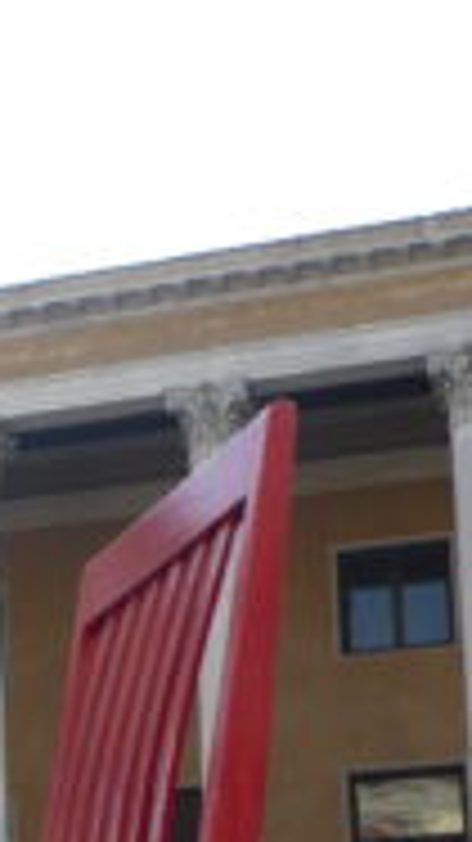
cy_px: 856
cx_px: -479
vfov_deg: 19.1
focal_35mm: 109
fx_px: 2429
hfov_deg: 10.2
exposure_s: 1/500
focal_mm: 5.8
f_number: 2.8
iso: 100
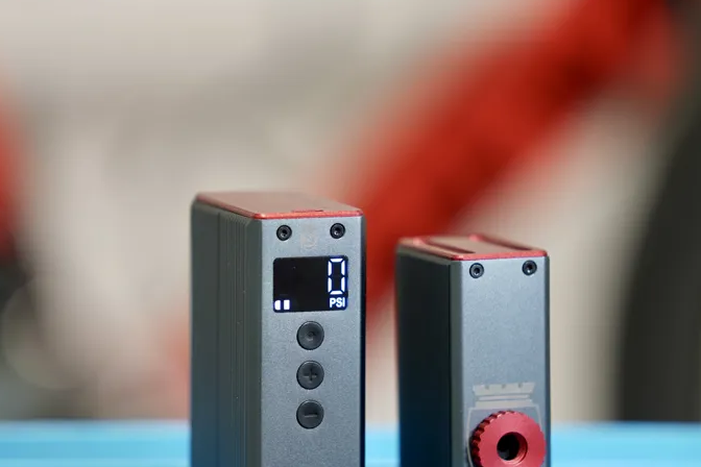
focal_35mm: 238
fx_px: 4634
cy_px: 247
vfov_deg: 5.8
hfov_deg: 8.6
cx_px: 305
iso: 50
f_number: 2.8
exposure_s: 1/8
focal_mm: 200
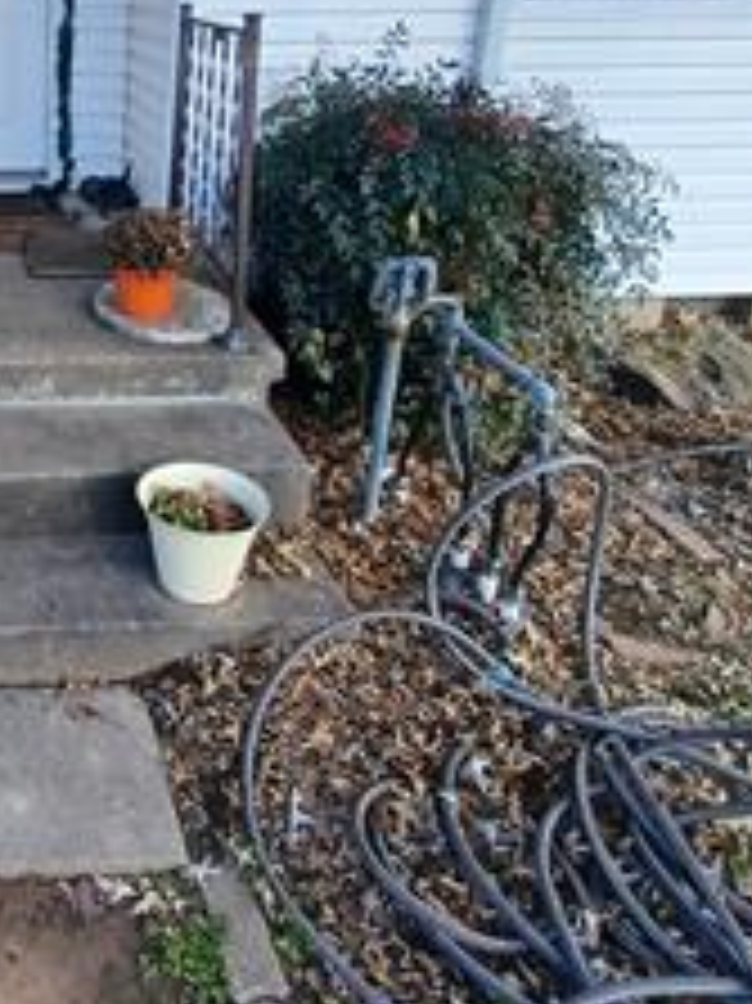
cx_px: -27
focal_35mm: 28
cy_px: 257
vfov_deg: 60.2
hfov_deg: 41.9
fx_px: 812
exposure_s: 1/358
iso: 40
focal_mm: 1.42
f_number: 2.2
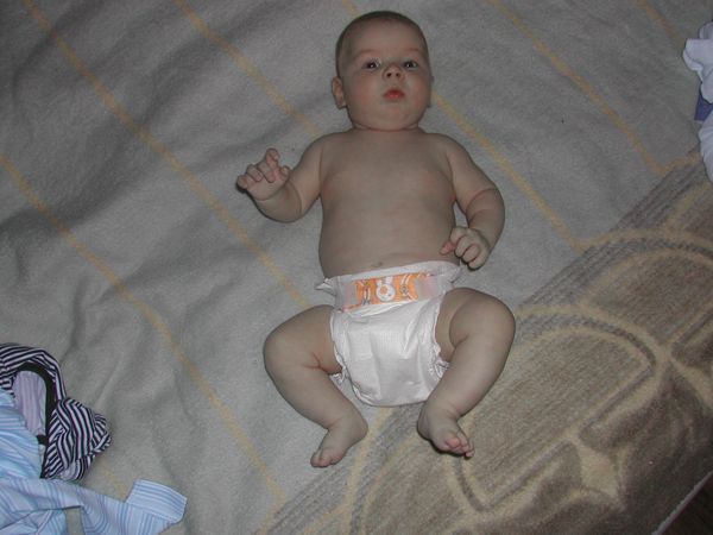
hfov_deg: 49.0
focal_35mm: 38
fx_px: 783
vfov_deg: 37.7
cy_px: 268
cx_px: 356
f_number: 7.6
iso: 100
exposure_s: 1/60
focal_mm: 8
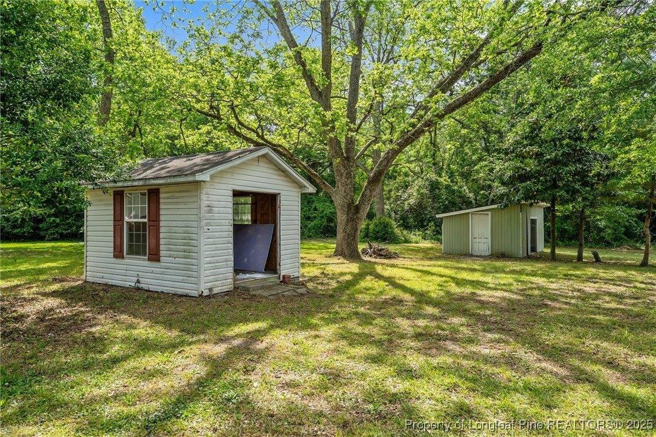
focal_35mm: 22
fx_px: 401
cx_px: 328
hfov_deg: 78.6
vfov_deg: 57.2
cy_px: 218
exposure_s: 1/320
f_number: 8
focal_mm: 22
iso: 500
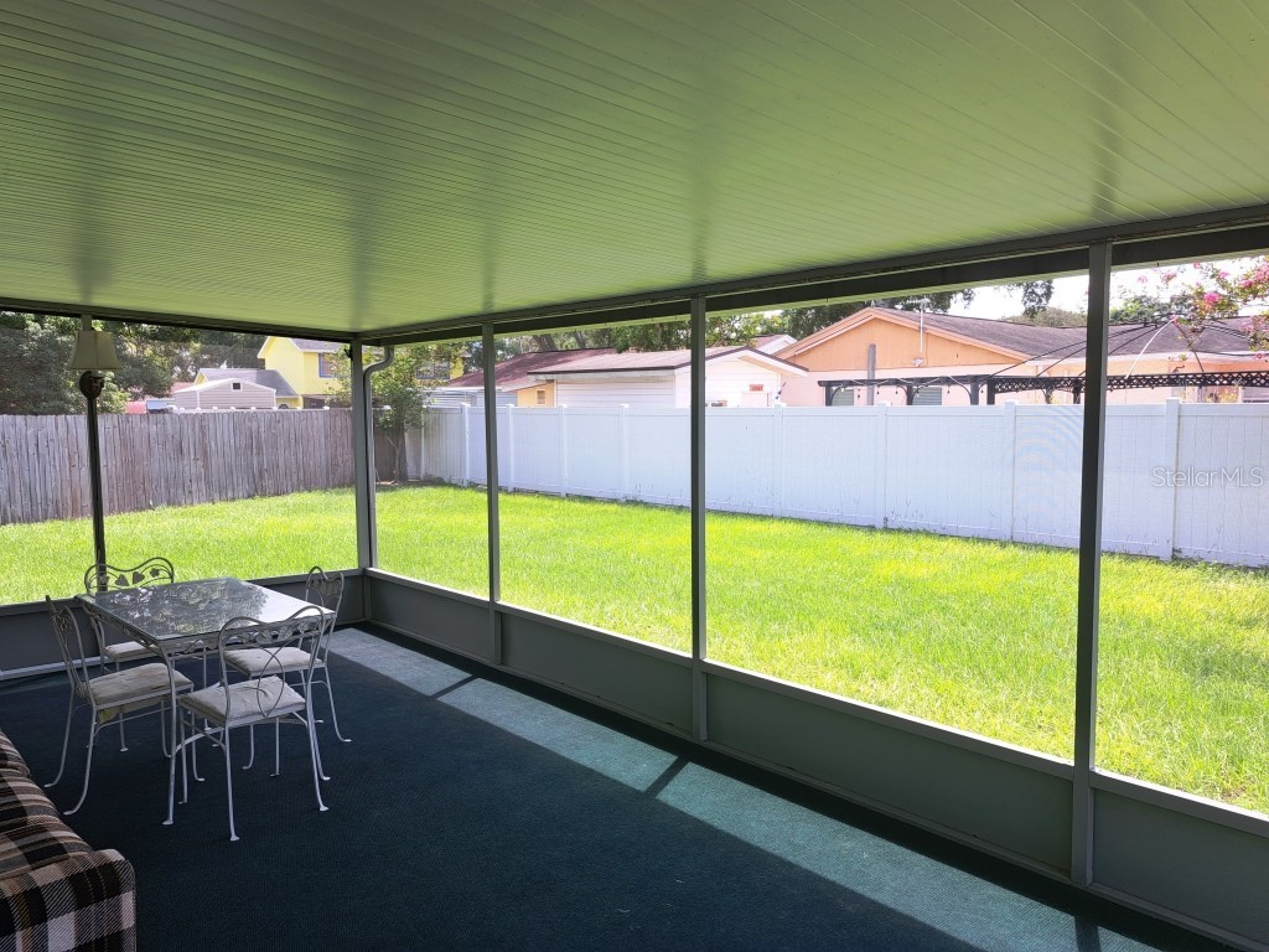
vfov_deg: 56.8
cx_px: 634
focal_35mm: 24
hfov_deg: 71.6
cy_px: 476
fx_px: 880
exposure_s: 1/138
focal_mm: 5.23
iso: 50
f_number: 1.8
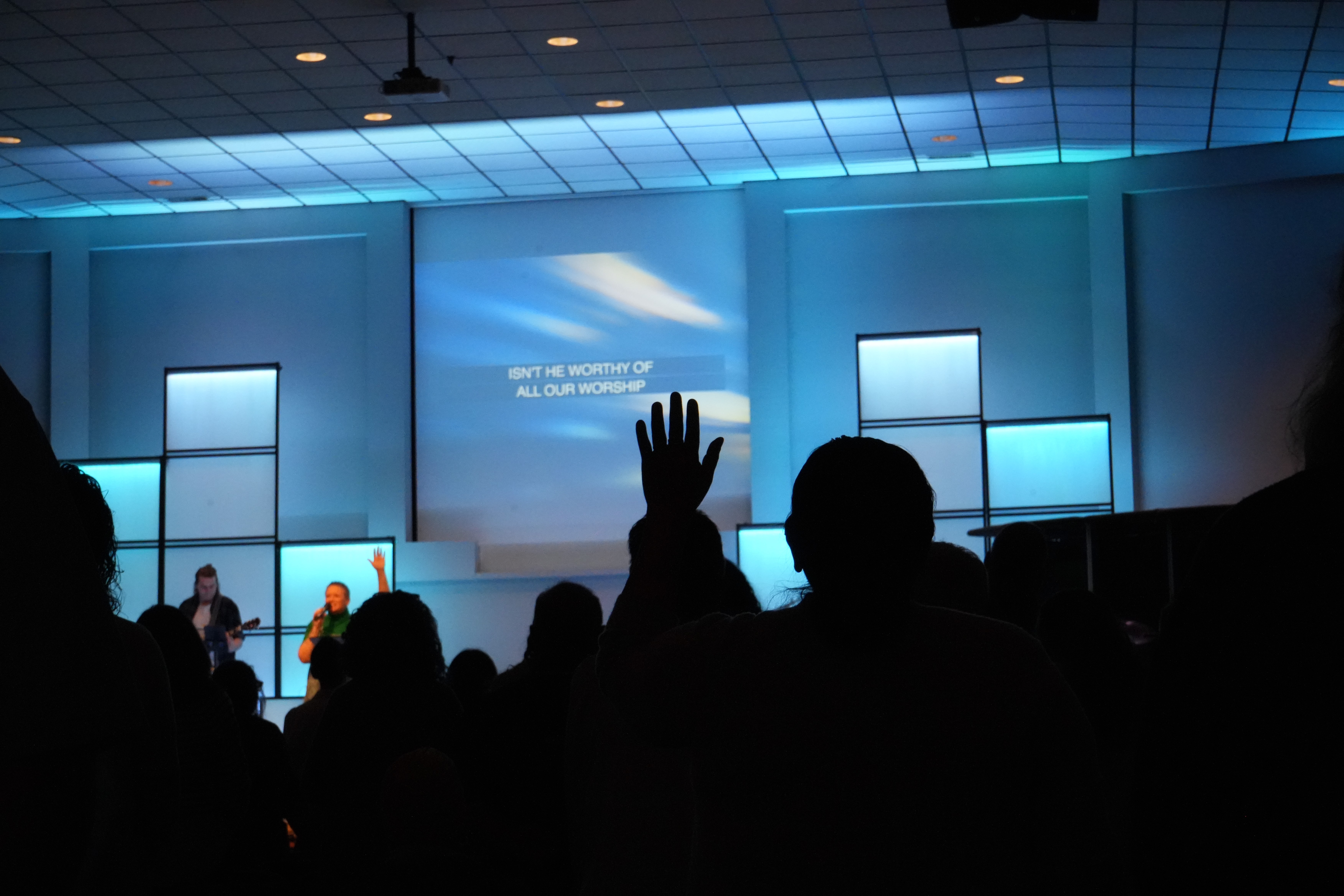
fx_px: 2613
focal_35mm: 70
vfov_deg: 19.5
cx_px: 672
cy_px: 448
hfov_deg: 28.8
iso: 12800
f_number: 16
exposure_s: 1/80
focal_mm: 70
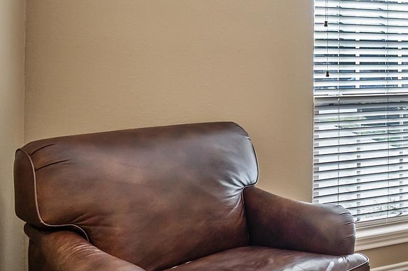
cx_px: 533
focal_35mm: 47
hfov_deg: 31.8
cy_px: 78
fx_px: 533
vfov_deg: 28.3
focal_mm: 13
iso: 800
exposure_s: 1/40
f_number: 8
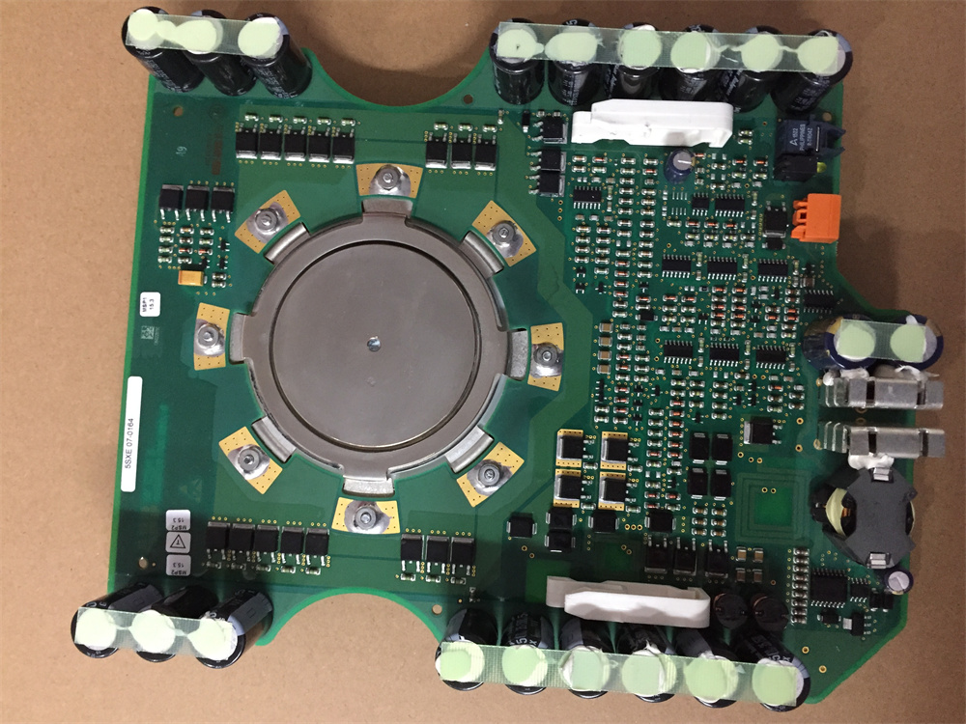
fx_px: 809
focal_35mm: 29
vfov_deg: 48.2
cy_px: 362
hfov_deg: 61.7
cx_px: 483
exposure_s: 1/33
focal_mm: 4.15
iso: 320
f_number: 2.2
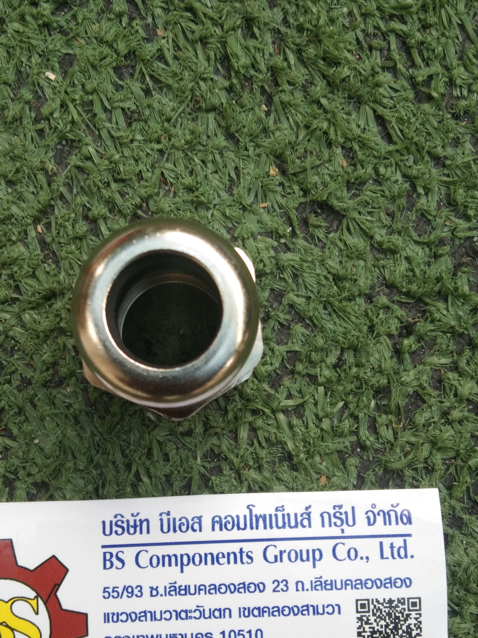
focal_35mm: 47
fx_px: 865
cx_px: 220
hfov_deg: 30.9
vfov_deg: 40.1
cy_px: 401
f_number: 2.2
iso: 50
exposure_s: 1/100
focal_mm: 3.65
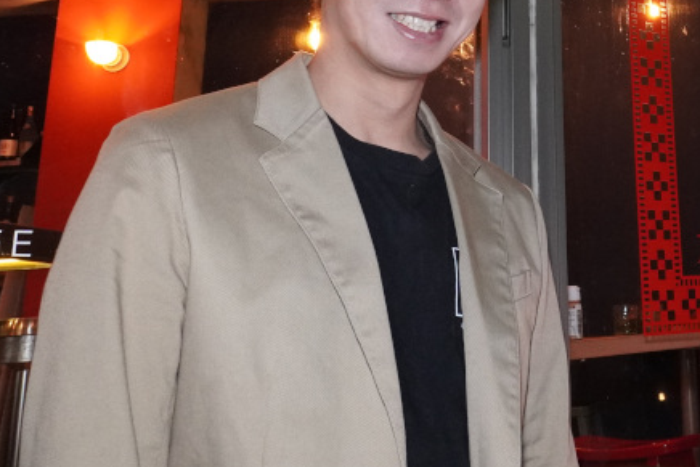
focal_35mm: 55
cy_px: -14
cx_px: 747
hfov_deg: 32.4
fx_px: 1070
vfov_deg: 23.5
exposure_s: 1/80
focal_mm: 16
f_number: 7.1
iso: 3200
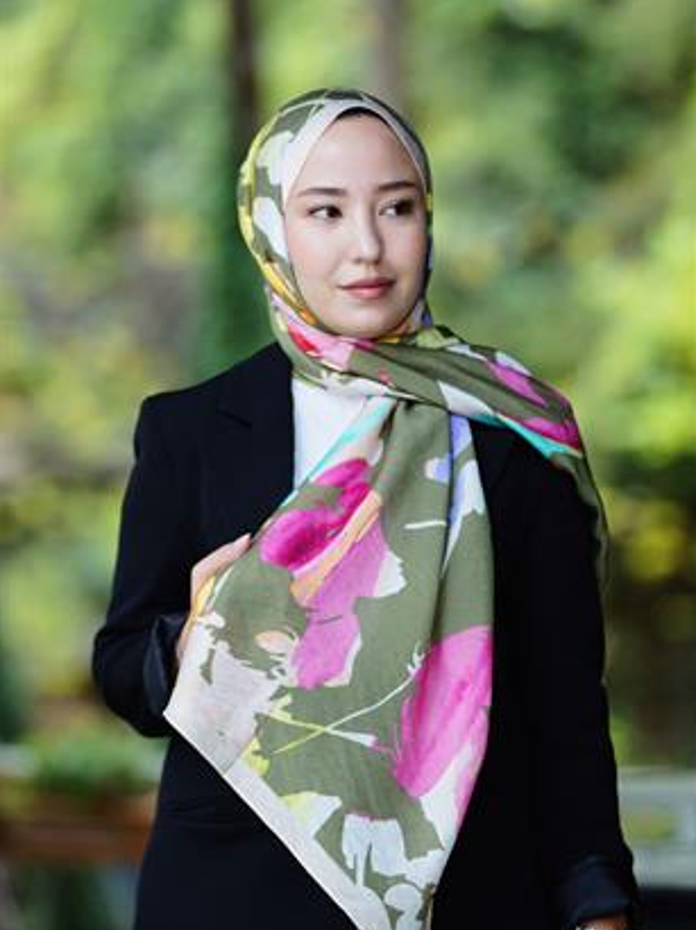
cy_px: 506
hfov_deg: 10.1
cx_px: 349
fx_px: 3945
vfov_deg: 13.4
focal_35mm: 147
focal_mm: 135
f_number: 2.8
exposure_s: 1/100
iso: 160
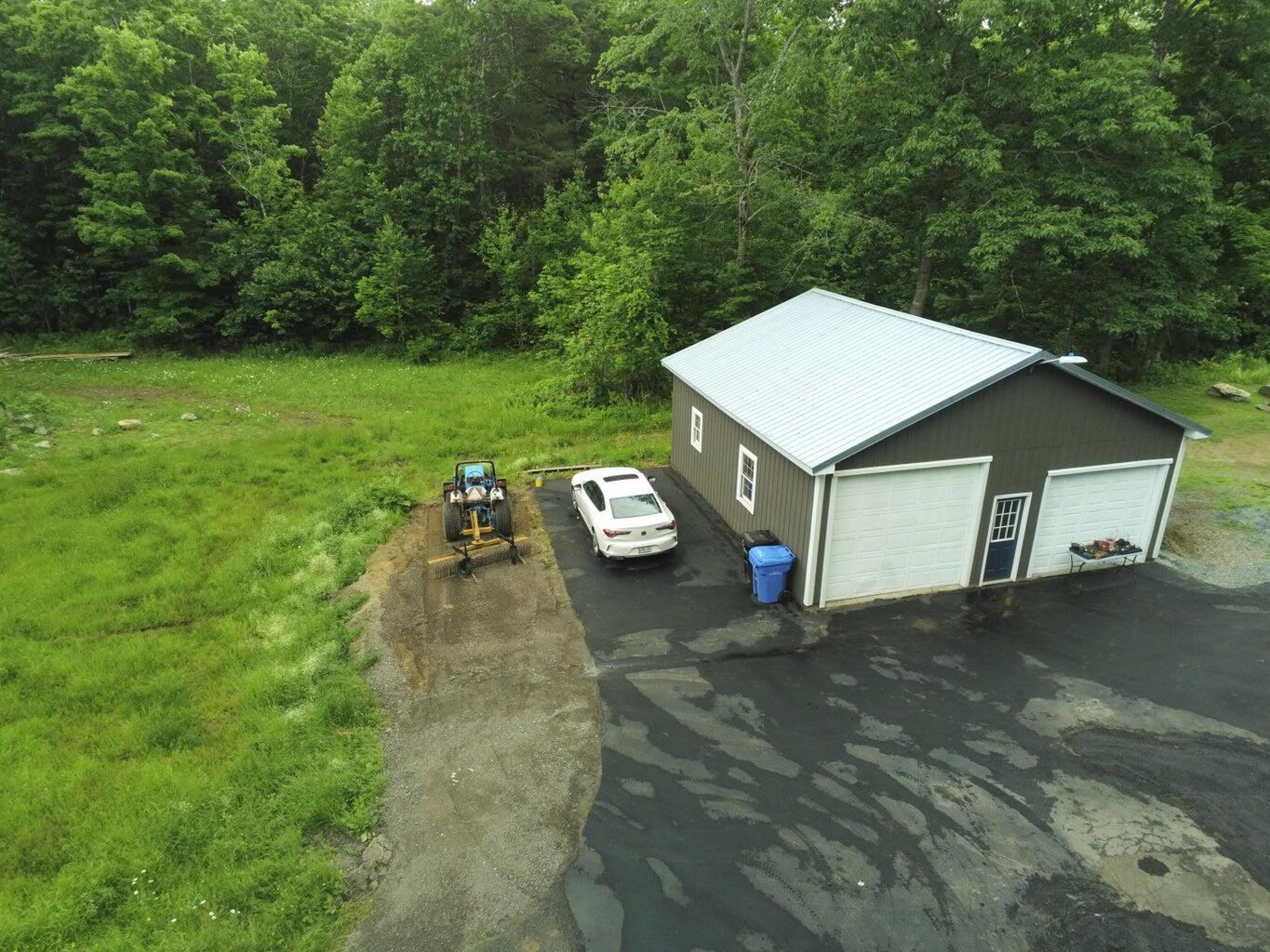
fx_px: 844
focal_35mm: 23
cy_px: 476
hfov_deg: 73.9
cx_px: 635
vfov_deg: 58.9
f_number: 2.4
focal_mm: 4
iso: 107
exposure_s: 1/240
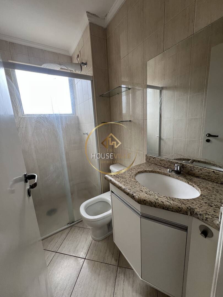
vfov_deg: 106.2
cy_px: 148
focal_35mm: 13
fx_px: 112
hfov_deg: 89.9
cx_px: 112
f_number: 1.8
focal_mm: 1.57
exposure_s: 1/99
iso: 100
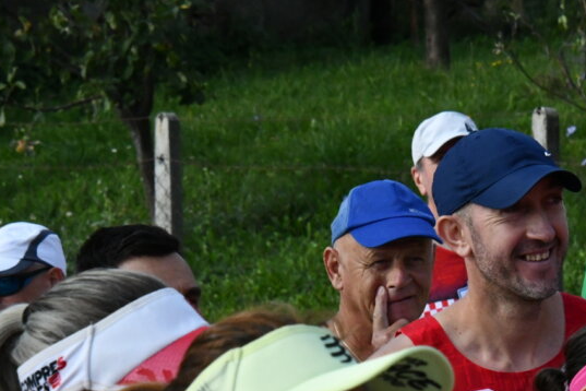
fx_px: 4655
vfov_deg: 4.8
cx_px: 419
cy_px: 293
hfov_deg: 7.2
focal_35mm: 286
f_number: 13
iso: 3200
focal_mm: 100
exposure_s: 1/2500
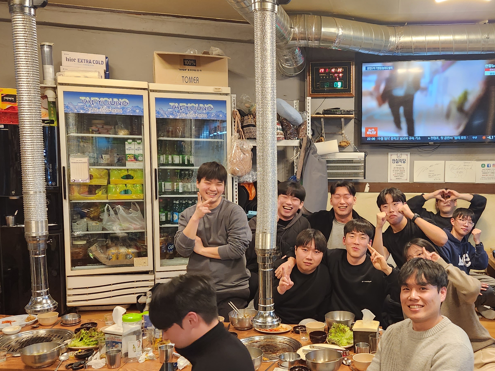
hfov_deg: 48.1
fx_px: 543
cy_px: 223
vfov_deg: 37.6
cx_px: 335
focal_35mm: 38
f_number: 1.8
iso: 500
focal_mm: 5.4
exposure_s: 1/120
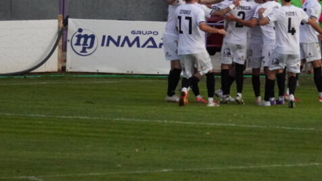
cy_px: 6
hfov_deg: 3.0
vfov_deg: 1.7
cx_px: 227
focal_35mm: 711
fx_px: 6070
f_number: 6.3
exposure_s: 1/2500
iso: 6400
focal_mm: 210
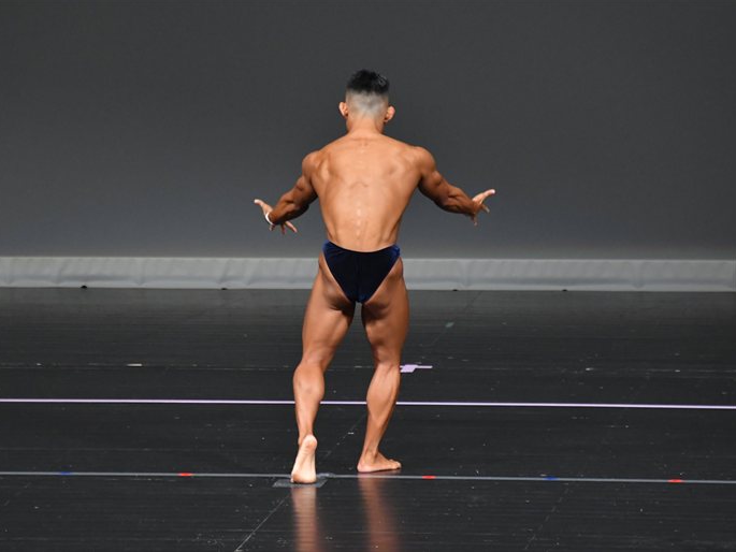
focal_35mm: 375
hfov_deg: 5.3
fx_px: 7975
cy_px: 276
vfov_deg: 4.0
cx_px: 323
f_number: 5.6
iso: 4000
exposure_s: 1/400
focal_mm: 230
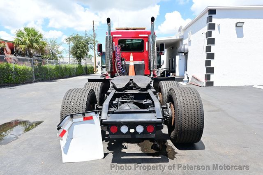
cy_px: 88
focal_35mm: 24
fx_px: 175
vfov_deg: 53.1
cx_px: 132
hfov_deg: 73.8
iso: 100
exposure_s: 1/160
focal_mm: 16
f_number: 6.3
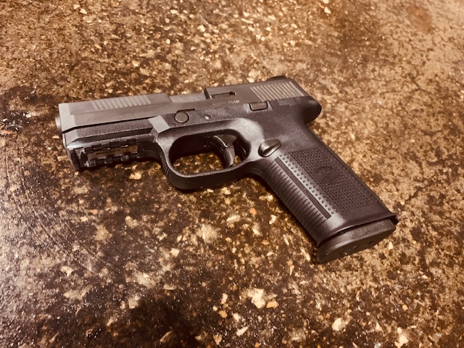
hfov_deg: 67.3
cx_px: 232
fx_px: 349
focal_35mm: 26
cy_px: 174
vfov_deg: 53.1
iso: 800
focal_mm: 4.25
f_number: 1.8
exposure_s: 1/24
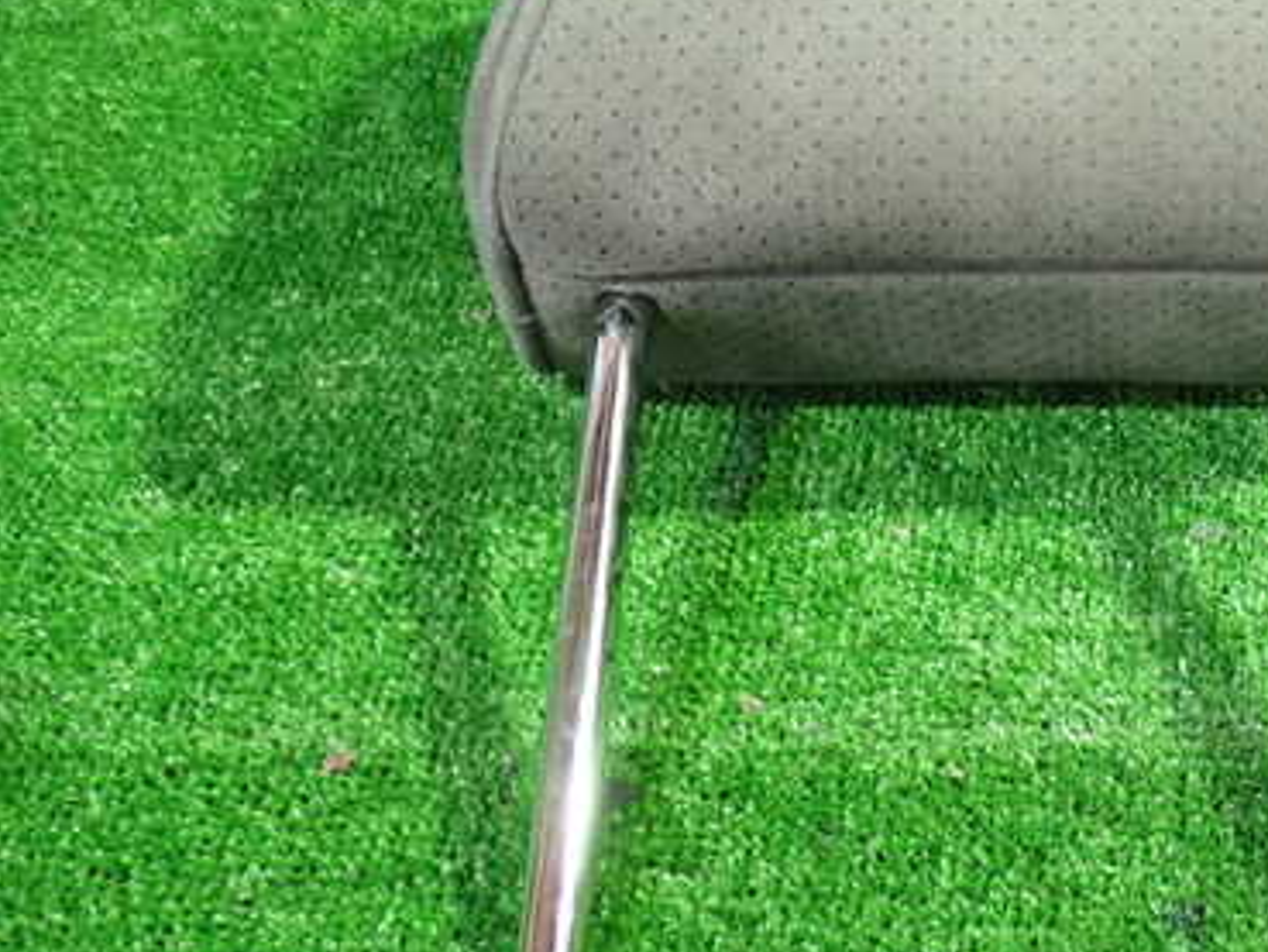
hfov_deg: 35.5
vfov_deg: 28.0
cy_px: 368
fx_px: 1905
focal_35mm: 52
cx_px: 1027
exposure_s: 1/25
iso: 800
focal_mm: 5.79
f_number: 2.4
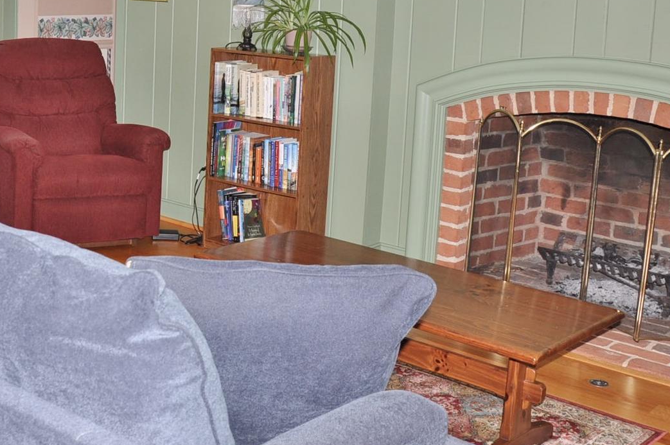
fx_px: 985
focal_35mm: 53
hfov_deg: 35.6
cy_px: 109
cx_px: 83
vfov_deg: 25.2
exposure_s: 1/60
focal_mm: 18
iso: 250
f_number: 5.6
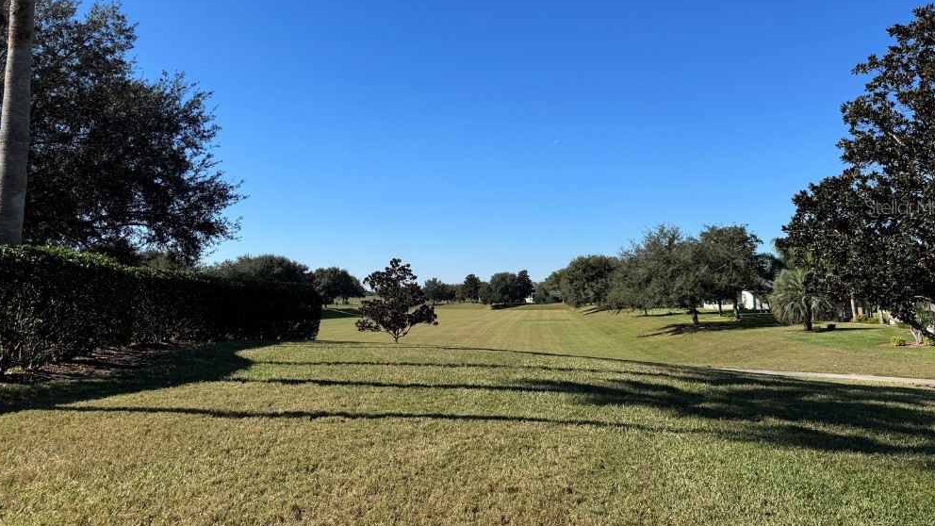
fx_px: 669
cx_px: 471
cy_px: 206
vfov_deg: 42.7
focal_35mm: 27
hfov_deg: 69.9
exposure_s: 1/4950
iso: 80
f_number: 1.78
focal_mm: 6.76
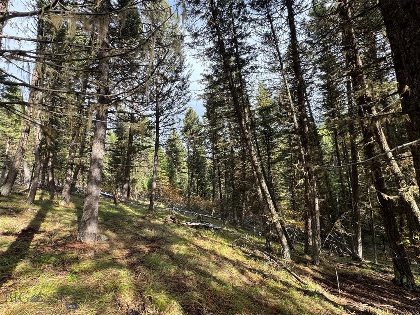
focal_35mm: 14
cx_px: 210
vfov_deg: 85.7
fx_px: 170
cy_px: 158
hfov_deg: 102.1
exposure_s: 1/231
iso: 40
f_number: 2.2
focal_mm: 2.22
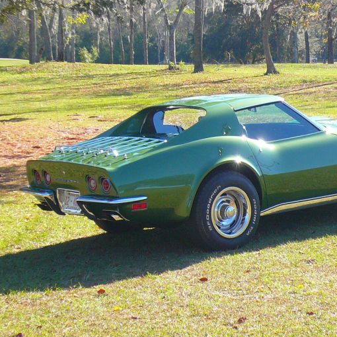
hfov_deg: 15.7
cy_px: 161
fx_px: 1223
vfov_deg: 15.7
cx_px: 233
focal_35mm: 111
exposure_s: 1/250
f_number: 3.8
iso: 100
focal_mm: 8.8
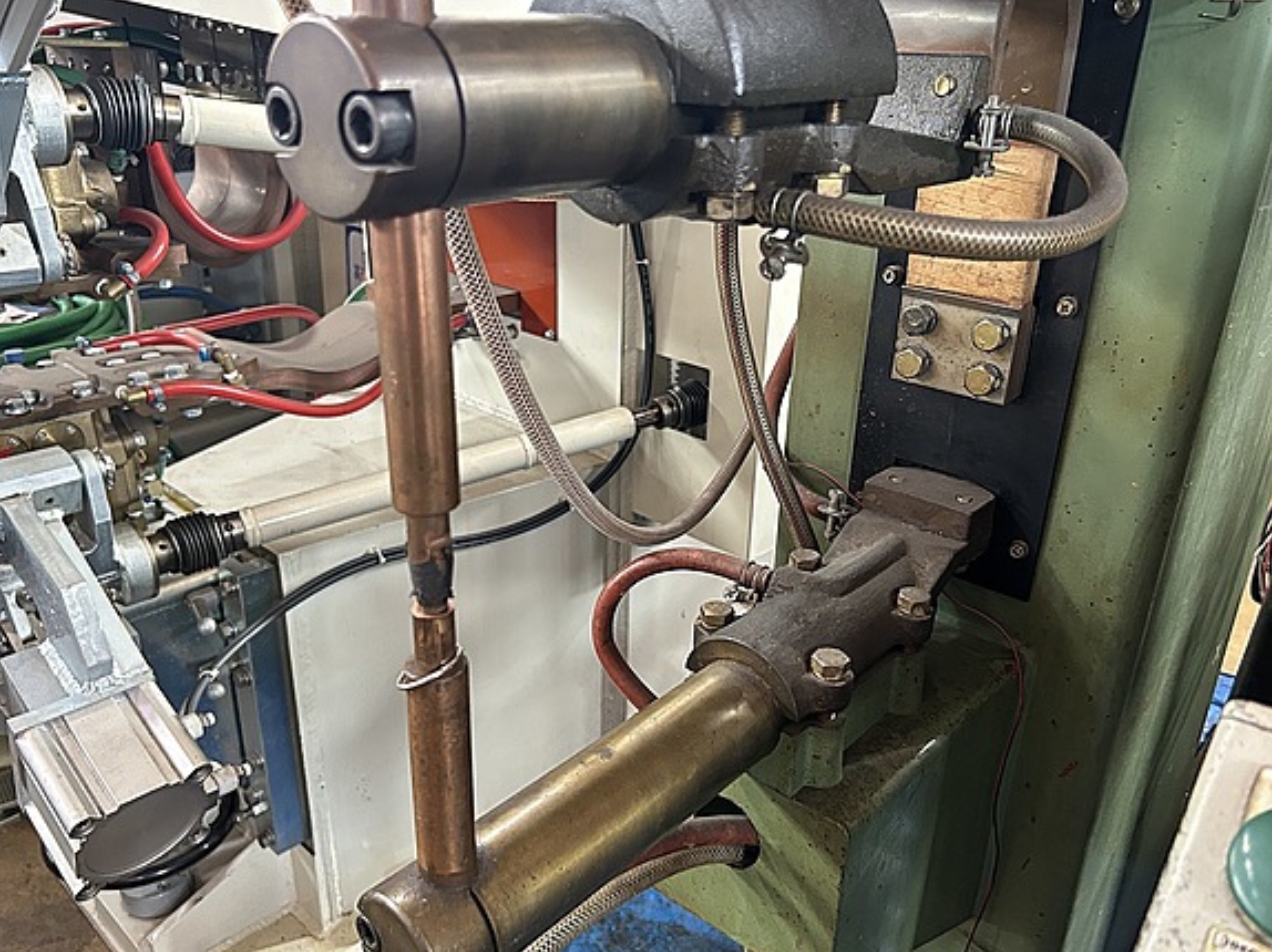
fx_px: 1065
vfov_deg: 48.2
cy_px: 514
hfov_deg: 61.7
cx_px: 620
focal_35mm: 29
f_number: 1.5
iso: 320
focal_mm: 5.7
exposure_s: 1/60
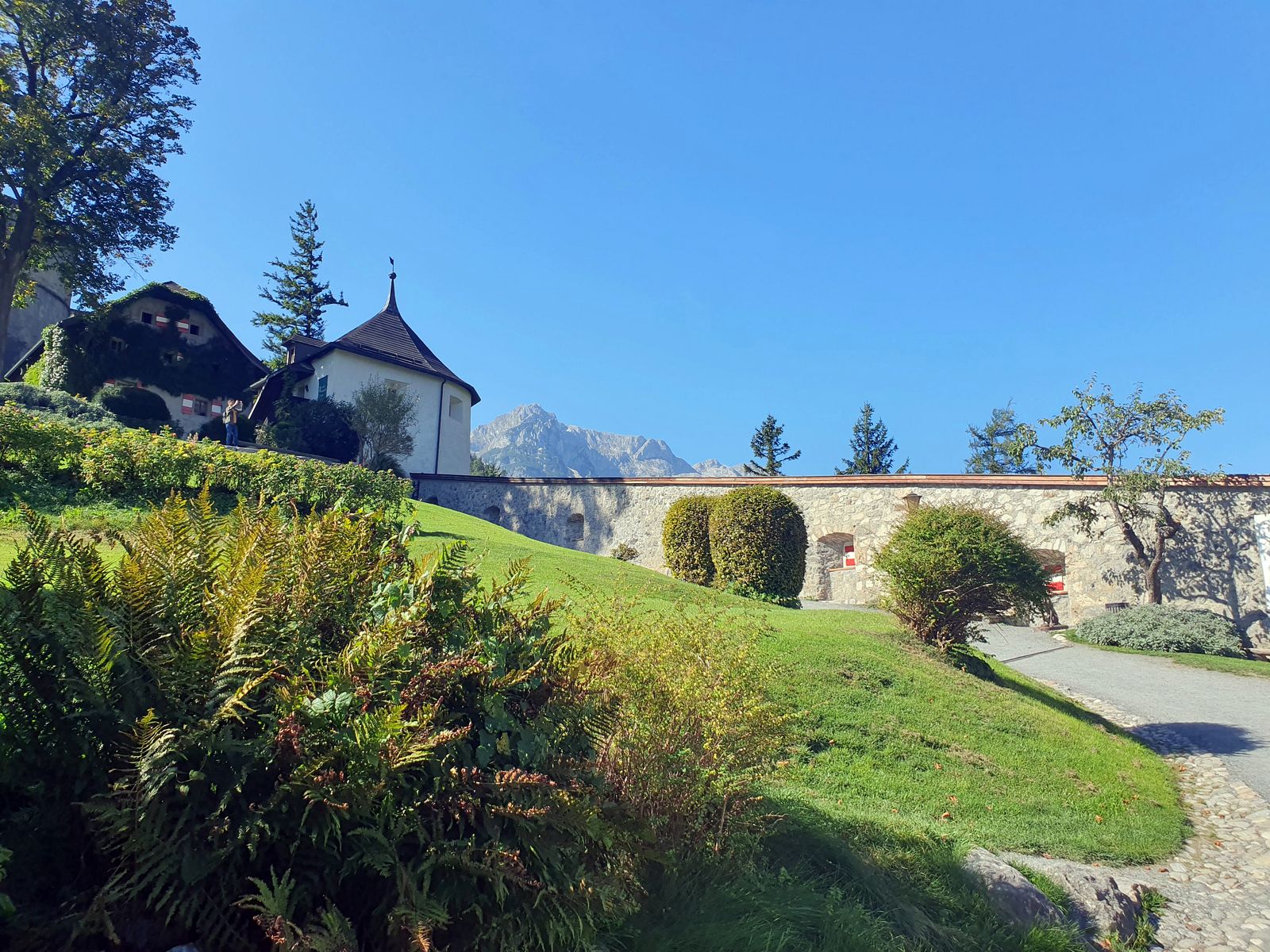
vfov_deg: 53.1
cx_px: 635
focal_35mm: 26
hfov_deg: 67.3
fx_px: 954
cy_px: 476
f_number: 2.4
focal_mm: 4.32
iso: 50
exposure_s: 1/966
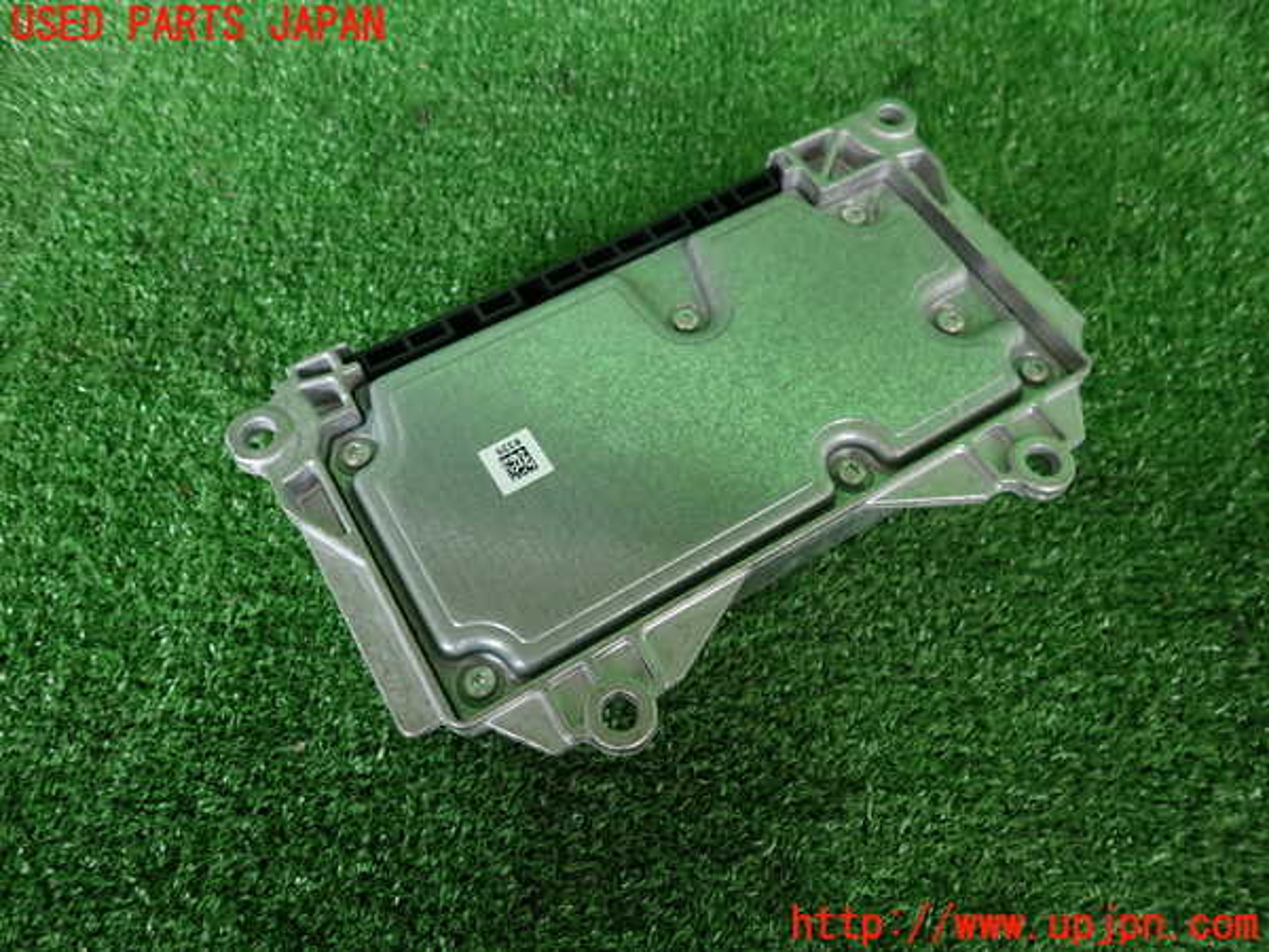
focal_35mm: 25
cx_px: 634
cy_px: 476
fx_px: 916
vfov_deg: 54.9
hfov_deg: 69.4
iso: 100
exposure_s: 1/80
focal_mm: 4.5
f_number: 2
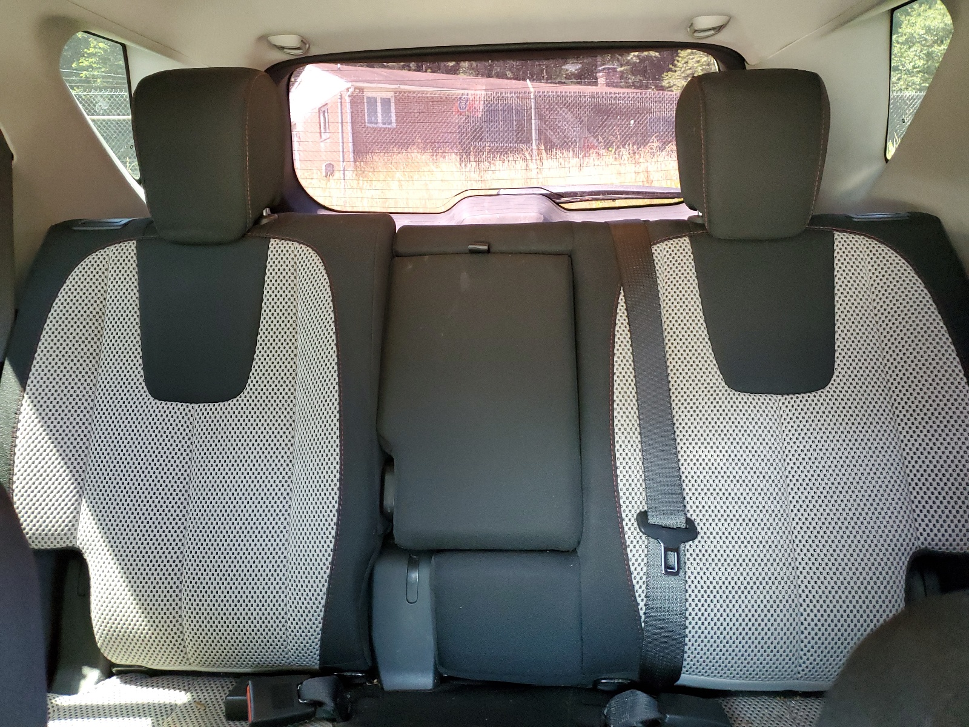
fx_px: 728
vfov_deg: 53.1
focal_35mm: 26
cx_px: 484
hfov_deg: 67.3
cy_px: 364
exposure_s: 1/60.2
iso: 385
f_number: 1.5
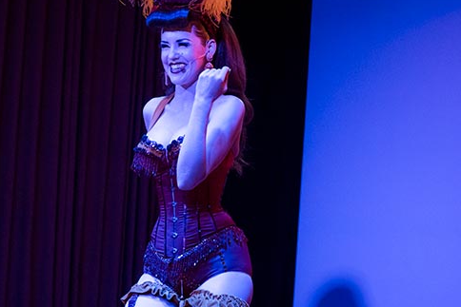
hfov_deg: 21.2
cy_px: 105
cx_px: 201
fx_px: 1230
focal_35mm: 96
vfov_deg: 14.2
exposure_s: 1/200
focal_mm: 62
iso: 3200
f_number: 6.3
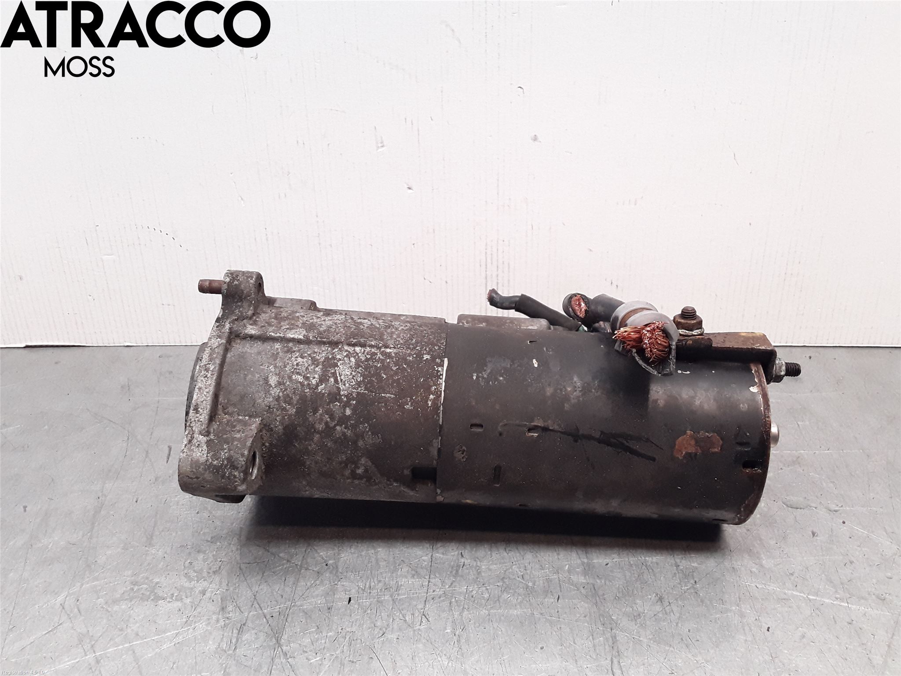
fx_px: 729
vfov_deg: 49.7
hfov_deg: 63.4
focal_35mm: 28
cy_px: 338
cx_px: 450
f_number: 1.9
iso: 100
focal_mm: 2.91
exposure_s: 1/100
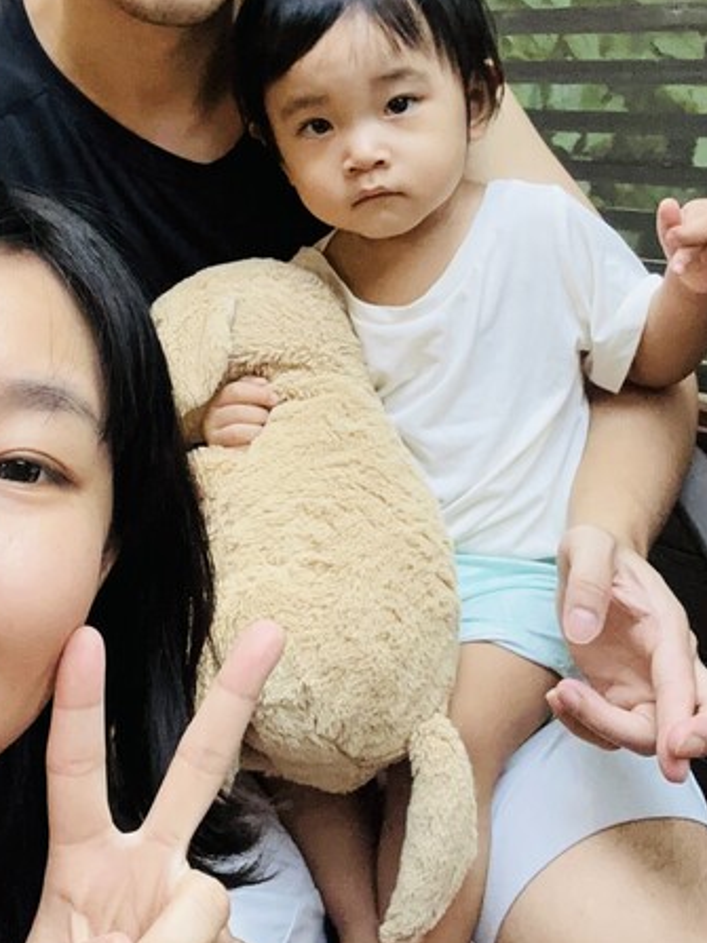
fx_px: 1553
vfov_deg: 33.6
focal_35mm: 57
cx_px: 240
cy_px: 348
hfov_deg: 25.5
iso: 250
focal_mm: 2.69
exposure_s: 1/60
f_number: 1.9
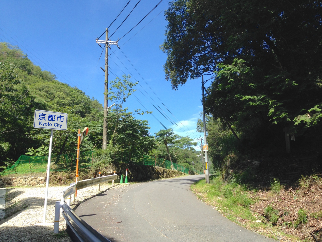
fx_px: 307
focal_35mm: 33
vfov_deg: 42.9
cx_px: 161
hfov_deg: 55.4
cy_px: 121
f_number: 2.4
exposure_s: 1/686
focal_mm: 4.12
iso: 50
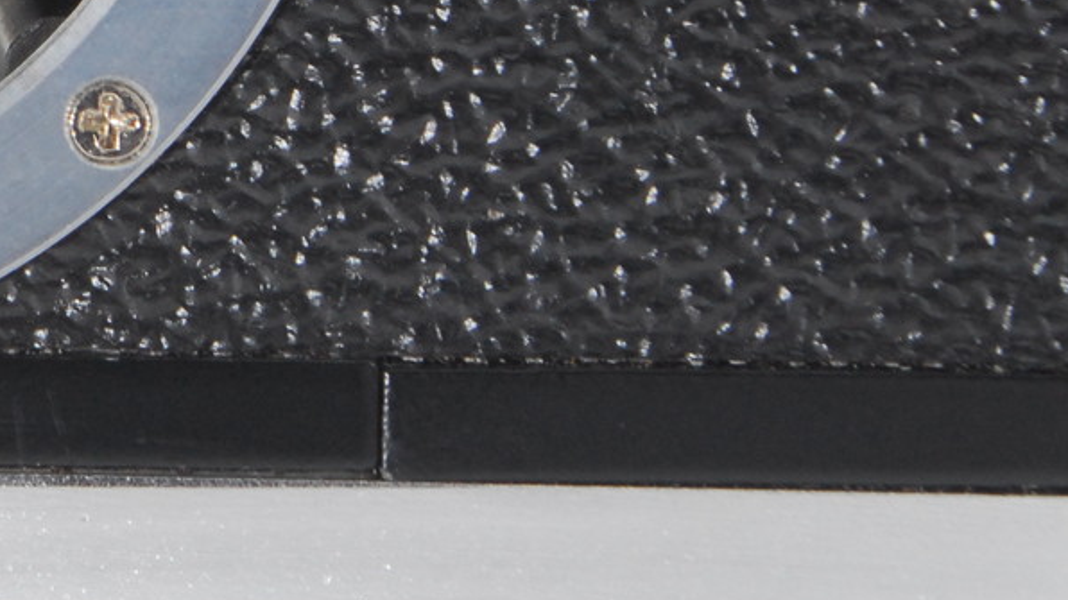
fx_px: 6580
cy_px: -339
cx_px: -348
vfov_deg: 5.2
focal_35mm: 232
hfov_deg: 9.1
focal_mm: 55
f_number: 18
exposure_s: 1/100
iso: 500
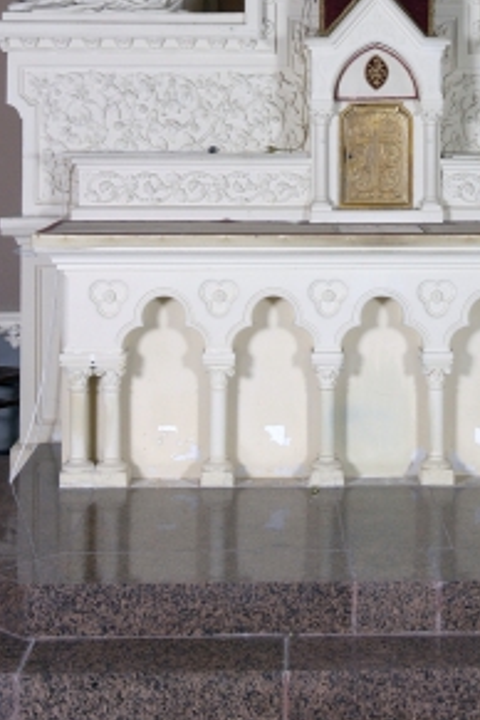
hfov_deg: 17.2
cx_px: 374
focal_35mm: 79
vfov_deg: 25.0
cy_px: 94
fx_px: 1580
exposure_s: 1/100
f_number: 11
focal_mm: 30
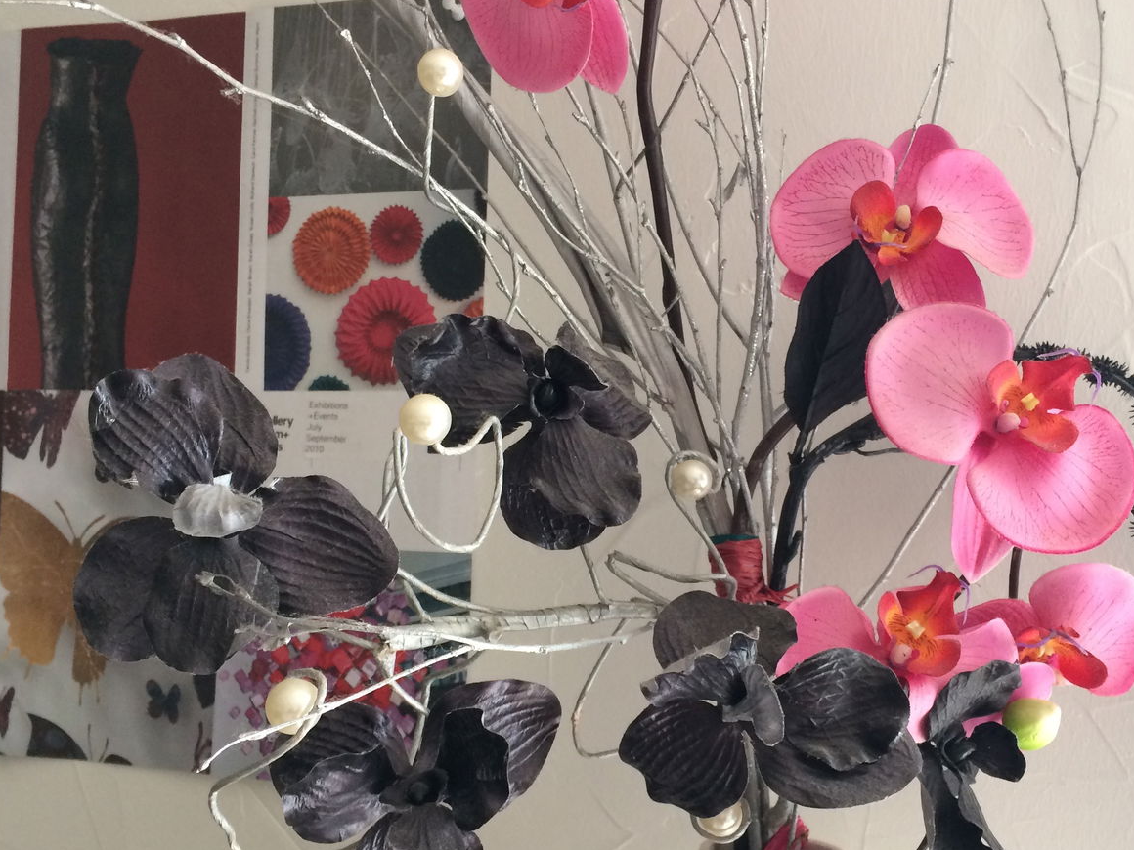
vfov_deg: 35.9
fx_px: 1310
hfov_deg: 46.7
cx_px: 646
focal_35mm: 40
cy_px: 494
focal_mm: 4.15
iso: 125
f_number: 2.2
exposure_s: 1/33
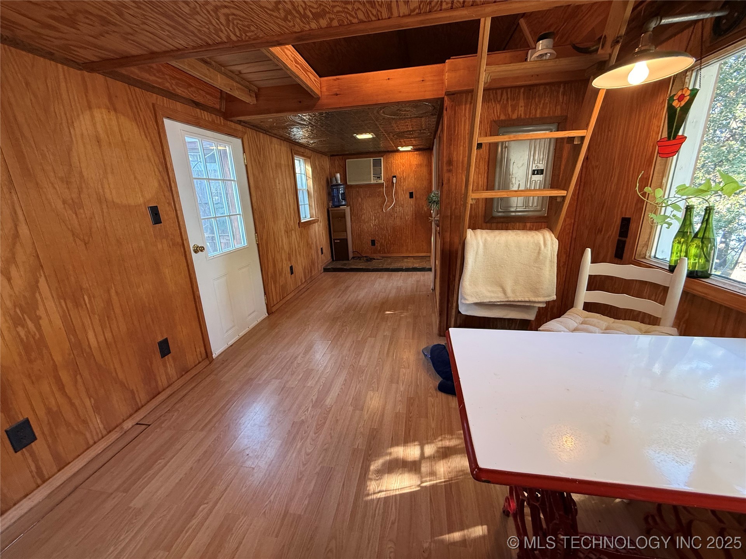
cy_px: 280
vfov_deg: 85.7
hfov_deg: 102.1
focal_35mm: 14
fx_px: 302
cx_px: 373
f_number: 2.2
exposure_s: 1/60
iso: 250
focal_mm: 2.22
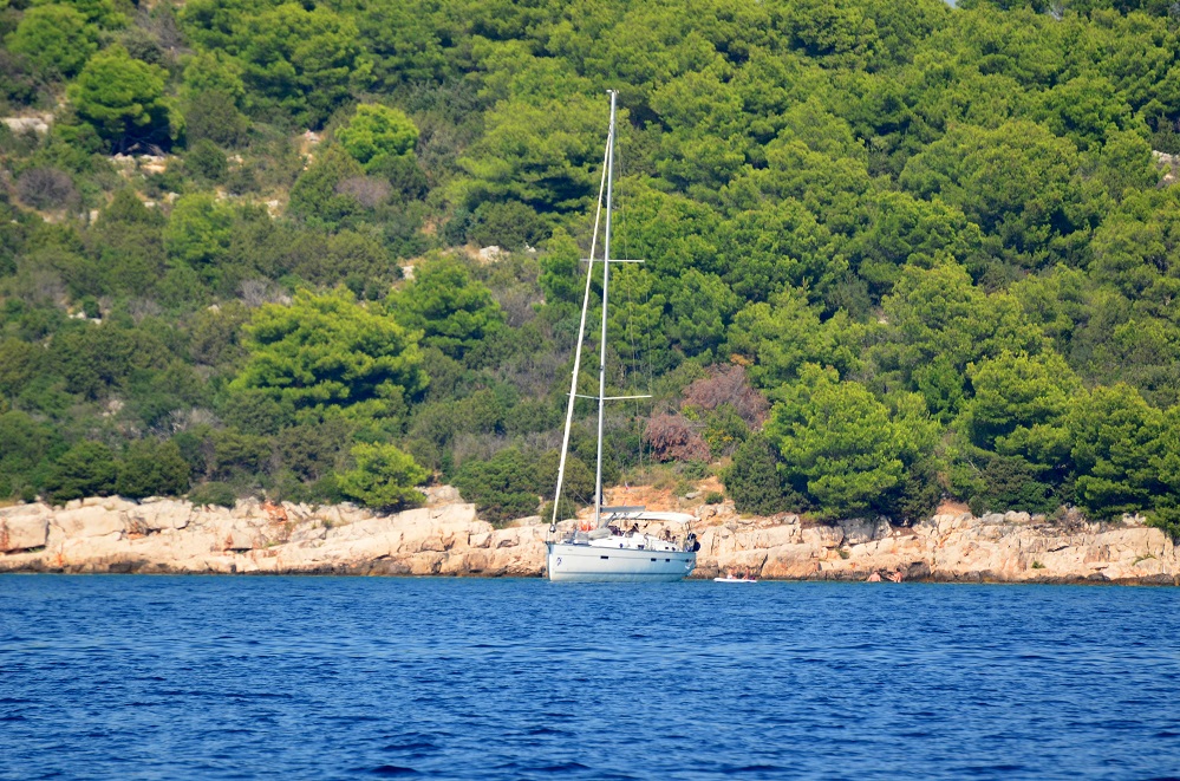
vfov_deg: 3.0
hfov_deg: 4.6
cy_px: 390
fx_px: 14715
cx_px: 590
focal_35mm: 450
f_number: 5.6
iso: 400
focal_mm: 300
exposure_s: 1/1250
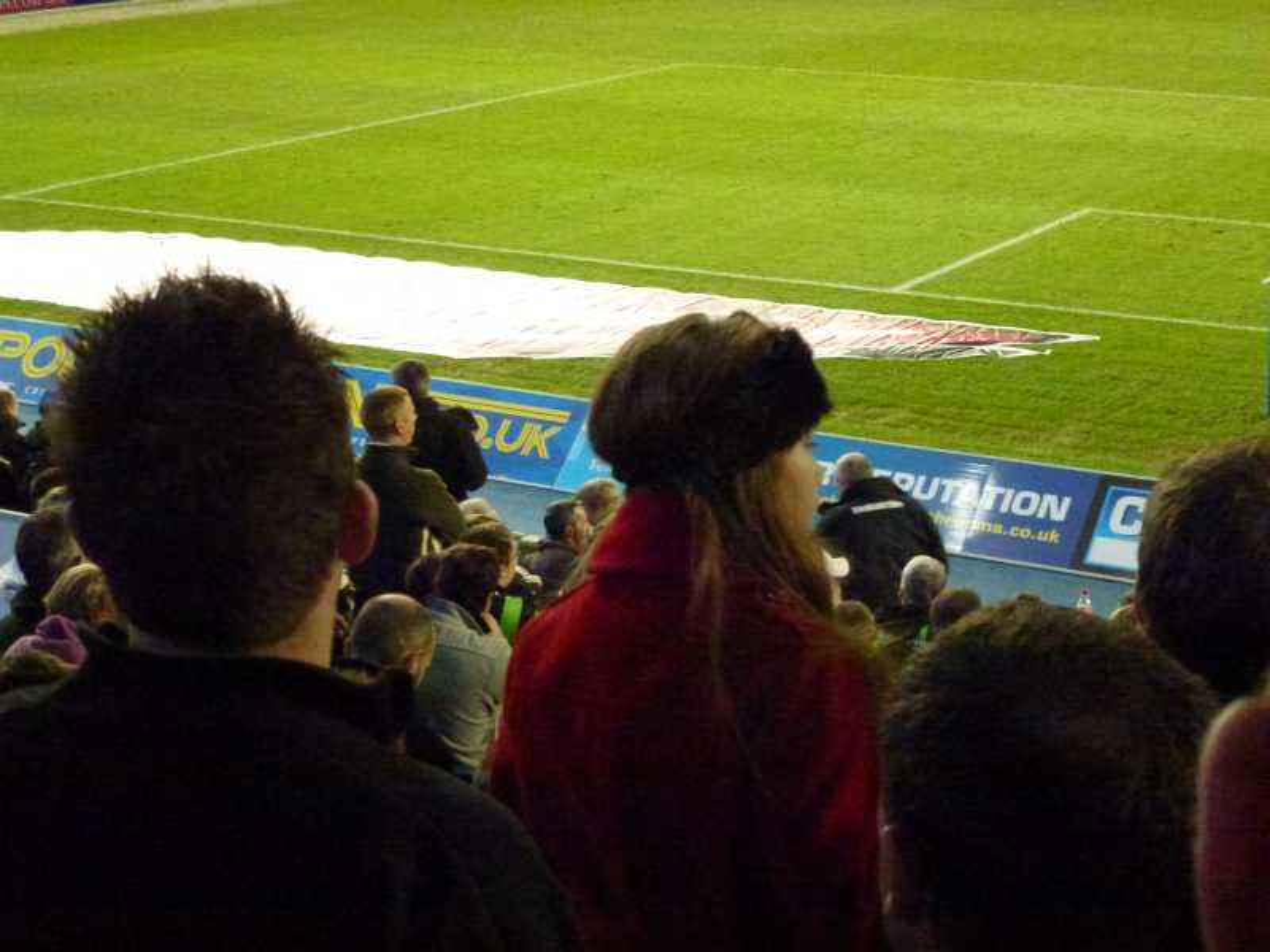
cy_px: 476
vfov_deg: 22.6
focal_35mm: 65
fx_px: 2385
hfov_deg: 29.8
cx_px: 635
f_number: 4.6
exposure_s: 1/80
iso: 1600
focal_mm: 11.7
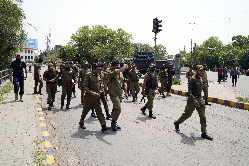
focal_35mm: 29
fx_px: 201
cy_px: 83
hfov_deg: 63.7
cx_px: 124
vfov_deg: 45.0
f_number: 10
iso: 1000
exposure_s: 1/800
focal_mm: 29
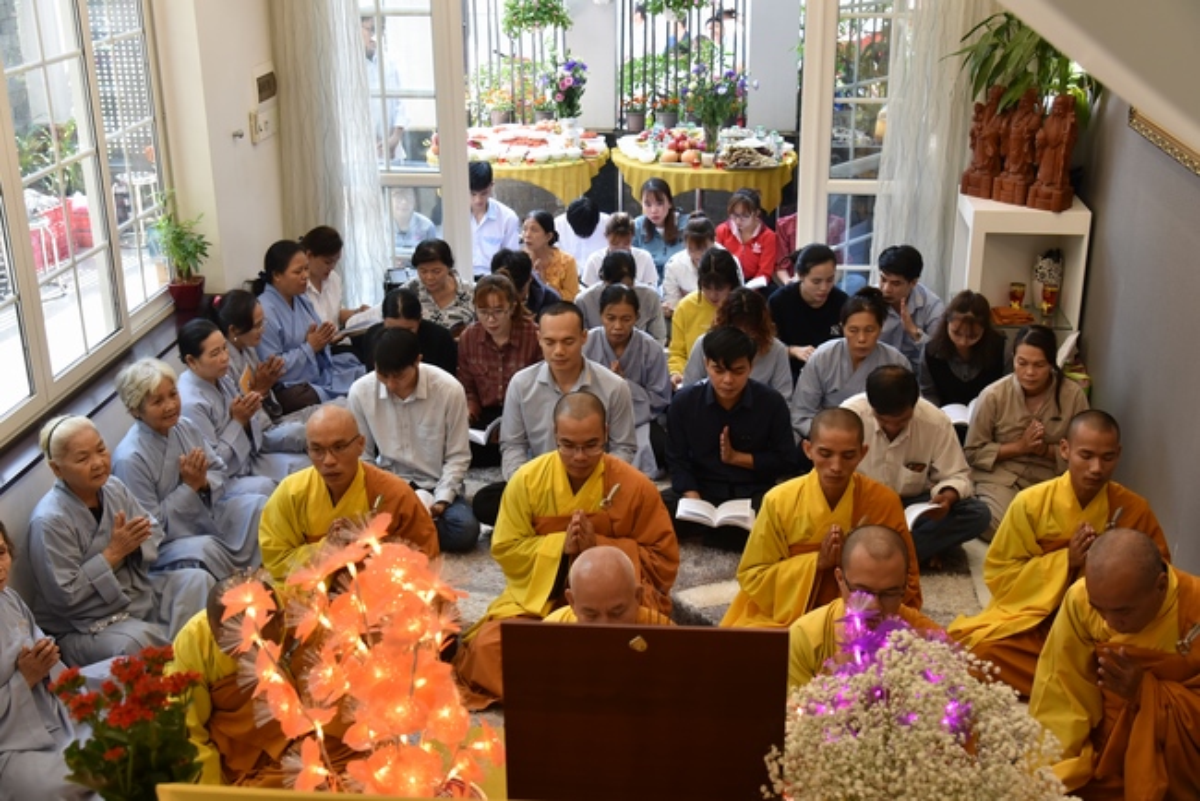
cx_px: 600
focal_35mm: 38
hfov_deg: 50.7
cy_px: 400
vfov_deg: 35.1
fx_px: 1267
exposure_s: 1/100
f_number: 5
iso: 1250
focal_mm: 38
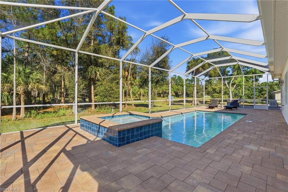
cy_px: 96
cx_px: 144
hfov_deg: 96.8
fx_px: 128
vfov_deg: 73.7
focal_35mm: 16
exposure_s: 1/8000
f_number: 9
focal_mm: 16
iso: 400
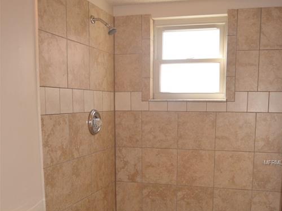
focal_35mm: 40
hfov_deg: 46.8
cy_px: 163
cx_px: 144
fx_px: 326
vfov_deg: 35.0
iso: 360
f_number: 4
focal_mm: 18
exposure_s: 1/125
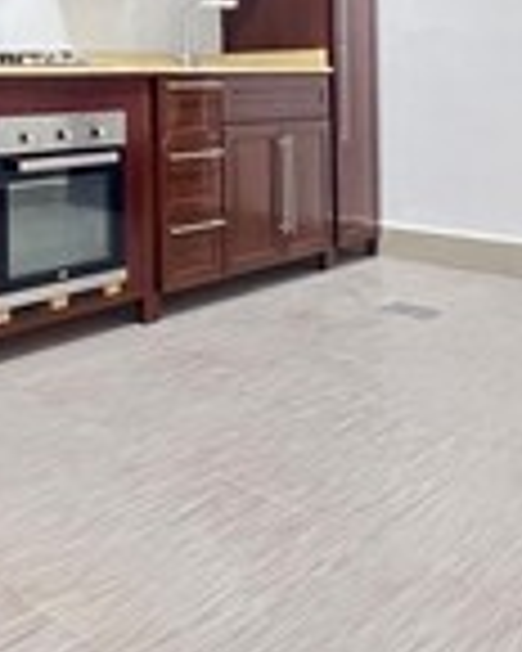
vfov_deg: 42.5
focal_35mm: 40
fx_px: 772
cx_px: 43
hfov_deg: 35.0
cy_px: 83
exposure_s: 1/34
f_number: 1.8
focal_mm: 1.57
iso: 640
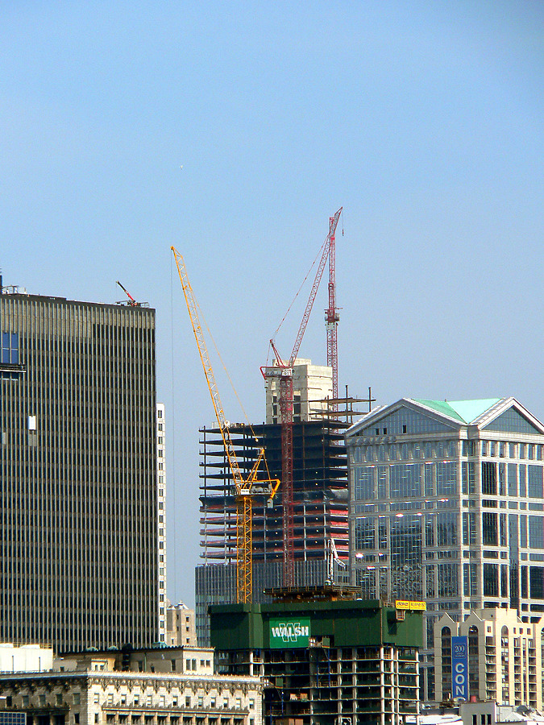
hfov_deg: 3.4
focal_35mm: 432
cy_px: 362
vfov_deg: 4.6
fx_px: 9052
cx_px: 272
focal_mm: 72
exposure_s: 1/800
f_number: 4.6
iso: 80
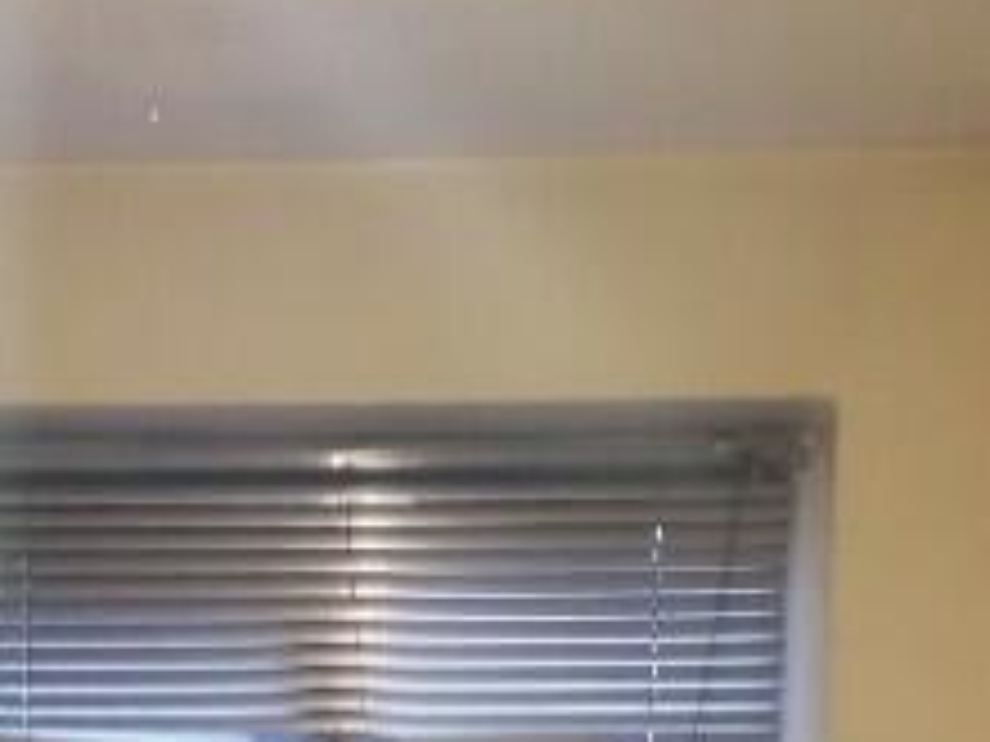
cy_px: 1453
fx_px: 3461
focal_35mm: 121
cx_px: 356
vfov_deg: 11.2
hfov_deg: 16.3
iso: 100
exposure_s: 1/33.3
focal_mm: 3.6
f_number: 1.8
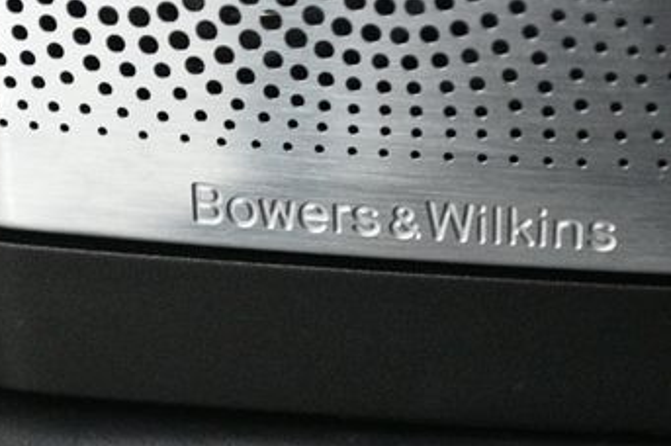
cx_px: 378
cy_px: 241
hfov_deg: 13.4
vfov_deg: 9.0
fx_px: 2849
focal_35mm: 153
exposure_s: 1/60
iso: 6400
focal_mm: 55
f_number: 5.6
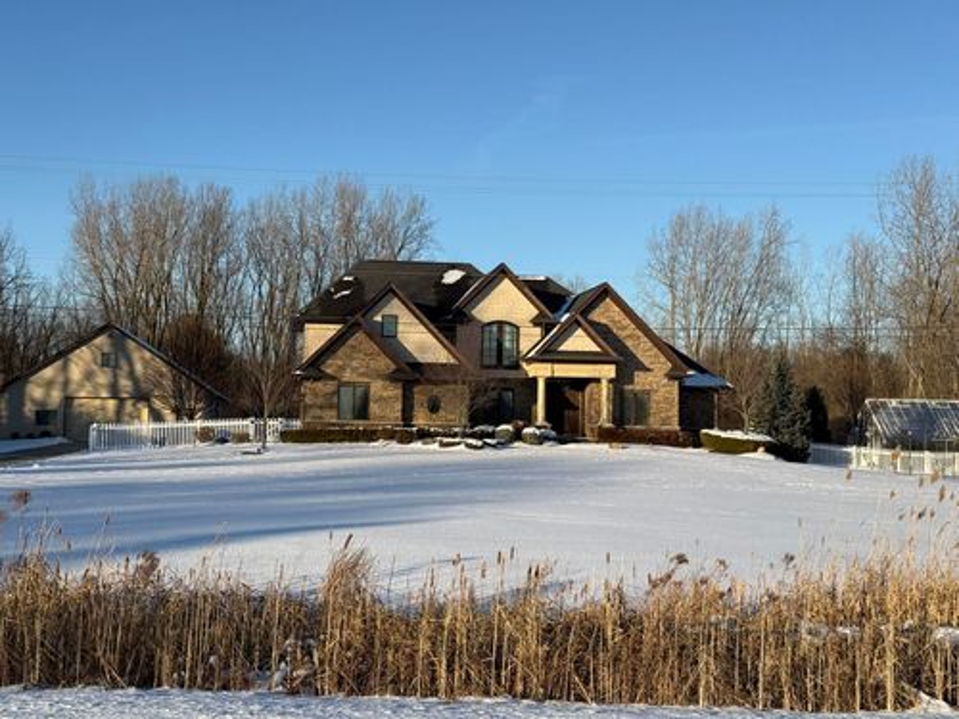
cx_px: 480
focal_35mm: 48
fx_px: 1330
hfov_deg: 39.7
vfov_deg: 30.3
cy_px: 360
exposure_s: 1/4329
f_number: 1.78
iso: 64
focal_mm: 6.76
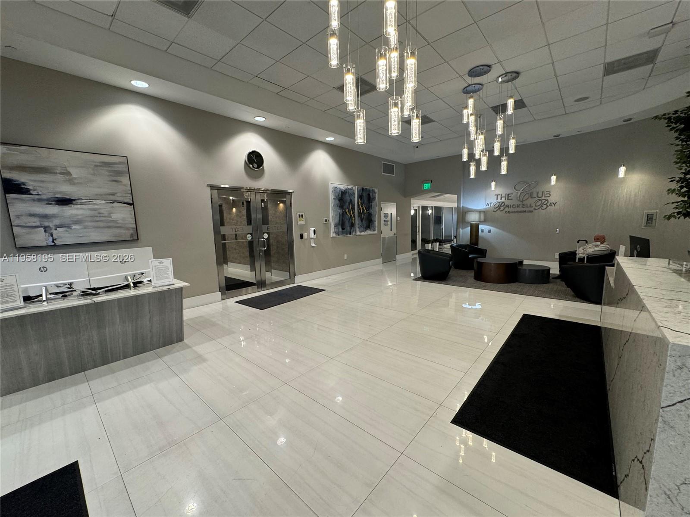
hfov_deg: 102.1
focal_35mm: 14
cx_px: 345
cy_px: 258
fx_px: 279
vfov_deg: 85.7
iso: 160
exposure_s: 1/60
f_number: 2.2
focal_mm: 2.22
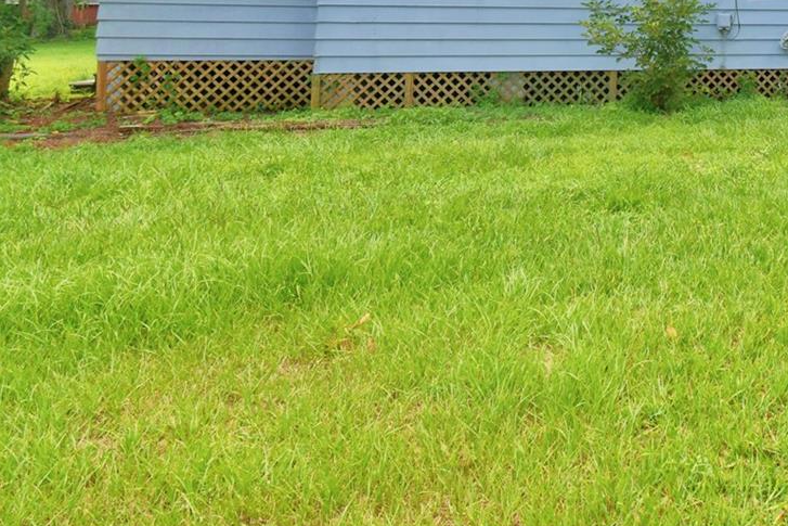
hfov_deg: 49.3
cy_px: -31
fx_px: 722
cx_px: 745
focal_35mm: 33
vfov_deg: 35.1
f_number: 9
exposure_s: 1/250
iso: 100
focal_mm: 10
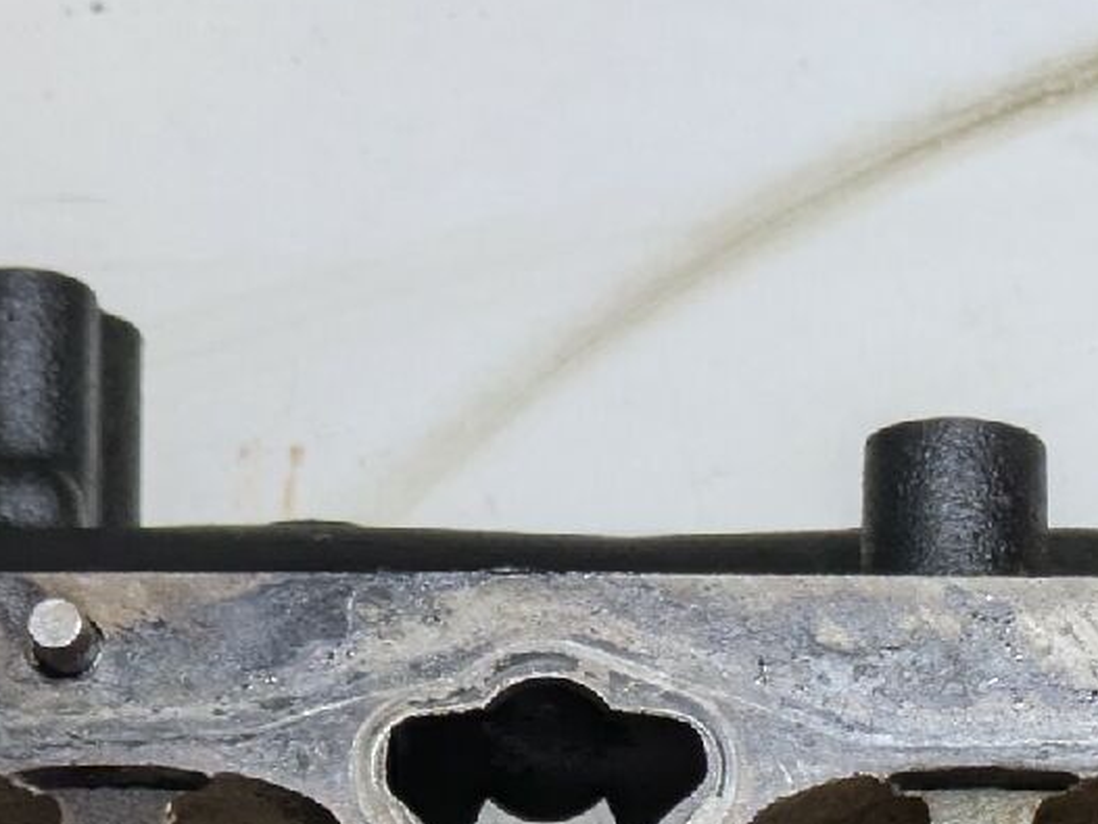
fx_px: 5903
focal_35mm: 186
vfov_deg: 7.9
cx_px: 1359
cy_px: 1039
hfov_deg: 10.4
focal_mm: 5.43
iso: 68
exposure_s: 1/100
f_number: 1.89
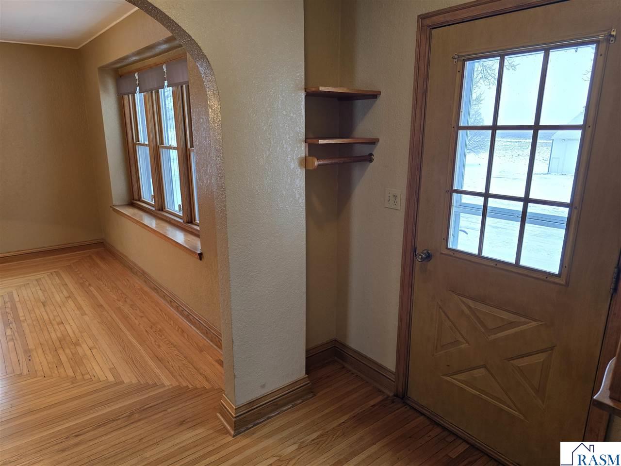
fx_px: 413
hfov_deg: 73.9
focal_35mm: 23
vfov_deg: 58.9
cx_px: 310
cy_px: 233
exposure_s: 1/120
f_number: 1.7
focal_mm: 6.3
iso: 100
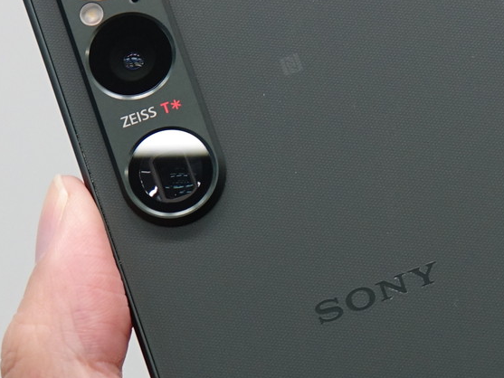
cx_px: 386
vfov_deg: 13.9
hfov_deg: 18.4
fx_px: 1544
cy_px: 301
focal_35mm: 106
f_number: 2.8
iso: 400
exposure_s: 1/40
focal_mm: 11.77
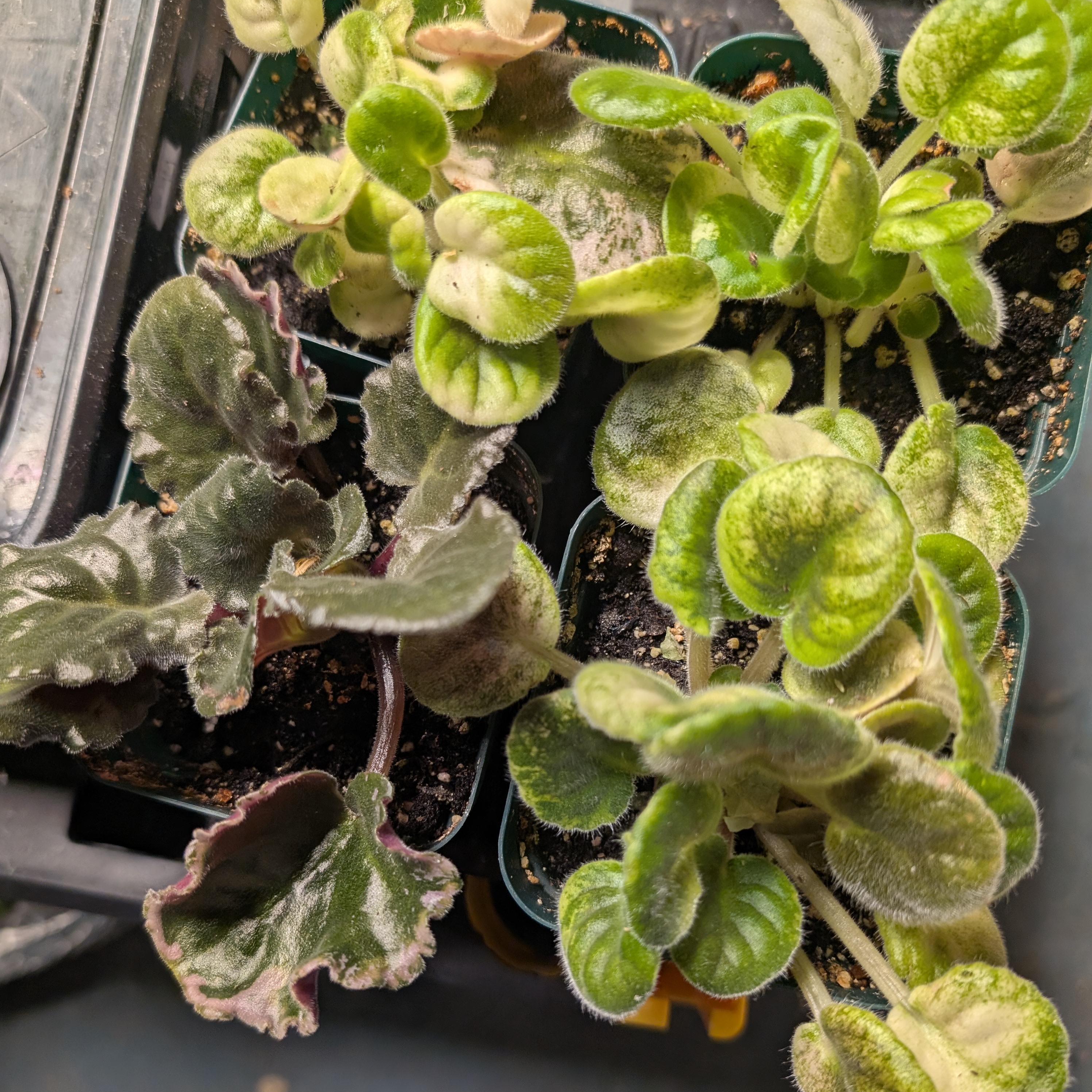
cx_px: 532
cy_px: 644
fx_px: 1035
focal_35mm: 29
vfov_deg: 55.3
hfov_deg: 55.6
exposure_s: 1/396
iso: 86
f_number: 1.68
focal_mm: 6.9
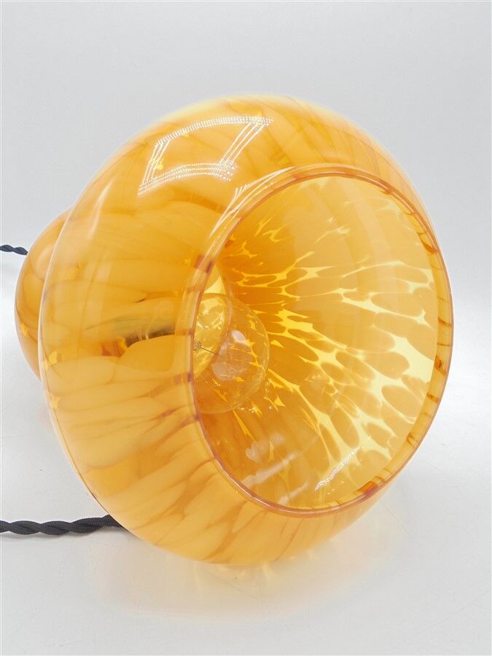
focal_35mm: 38
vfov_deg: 49.0
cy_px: 328
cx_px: 246
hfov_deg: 37.7
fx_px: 720
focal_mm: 6.9
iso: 250
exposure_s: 1/30
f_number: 4.2
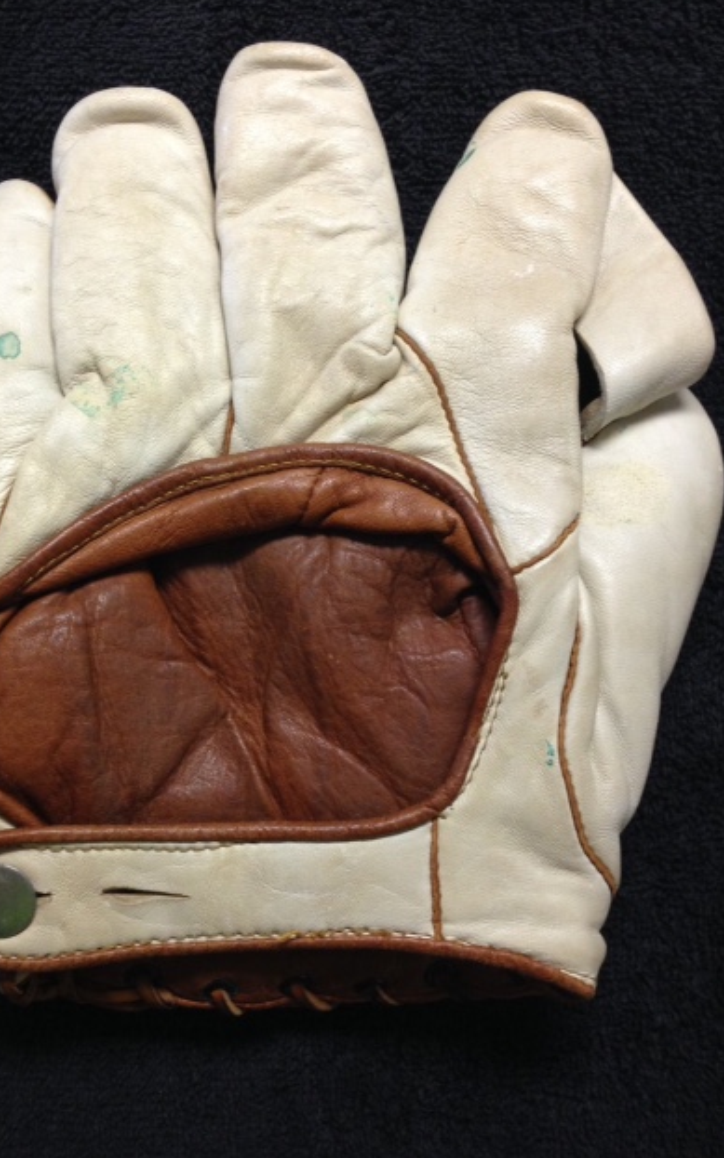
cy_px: 566
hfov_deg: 35.2
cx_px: 285
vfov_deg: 54.0
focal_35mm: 36
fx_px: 1136
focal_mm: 4.12
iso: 125
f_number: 2.4
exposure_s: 1/20
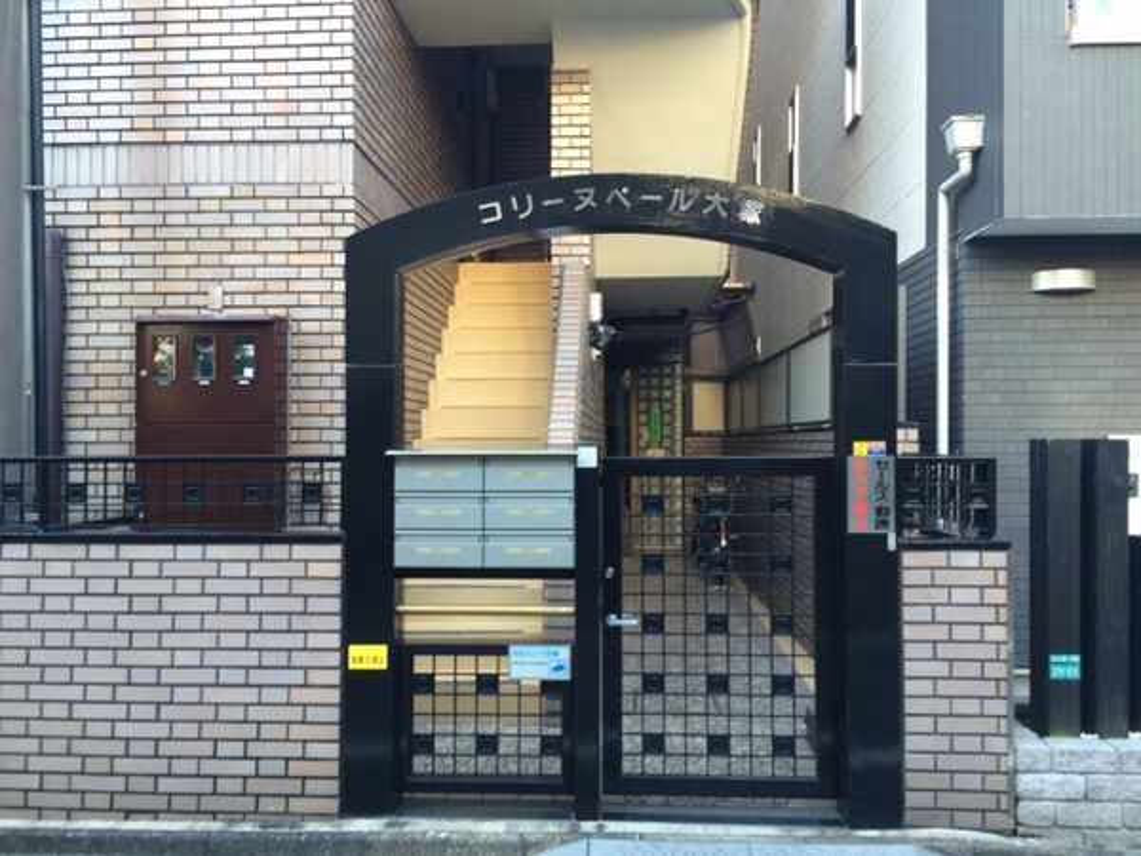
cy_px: 428
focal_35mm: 29
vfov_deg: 48.2
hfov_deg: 61.7
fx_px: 956
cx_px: 570
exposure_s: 1/60
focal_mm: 4.15
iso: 50
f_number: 2.2
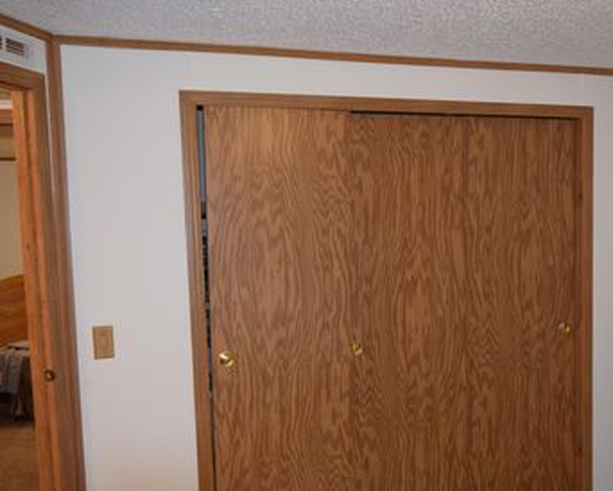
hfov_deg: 48.8
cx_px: 358
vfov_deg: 40.0
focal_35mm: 37
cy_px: 288
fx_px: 672
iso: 800
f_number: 4
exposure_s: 1/60
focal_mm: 18
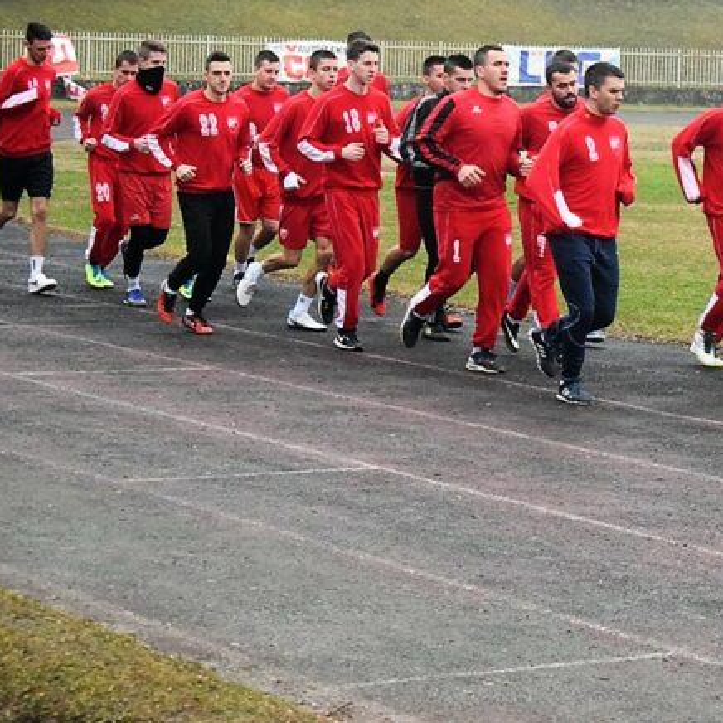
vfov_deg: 13.5
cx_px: 650
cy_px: 284
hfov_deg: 13.4
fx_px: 3043
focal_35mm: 129
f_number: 5.6
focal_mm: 55
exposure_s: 1/200
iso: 3200
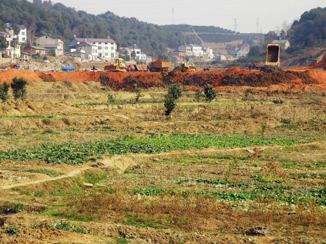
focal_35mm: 109
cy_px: 122
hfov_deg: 18.0
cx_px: 163
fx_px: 1027
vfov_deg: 13.6
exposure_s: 1/500
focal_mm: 19.38
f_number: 4.2
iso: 100
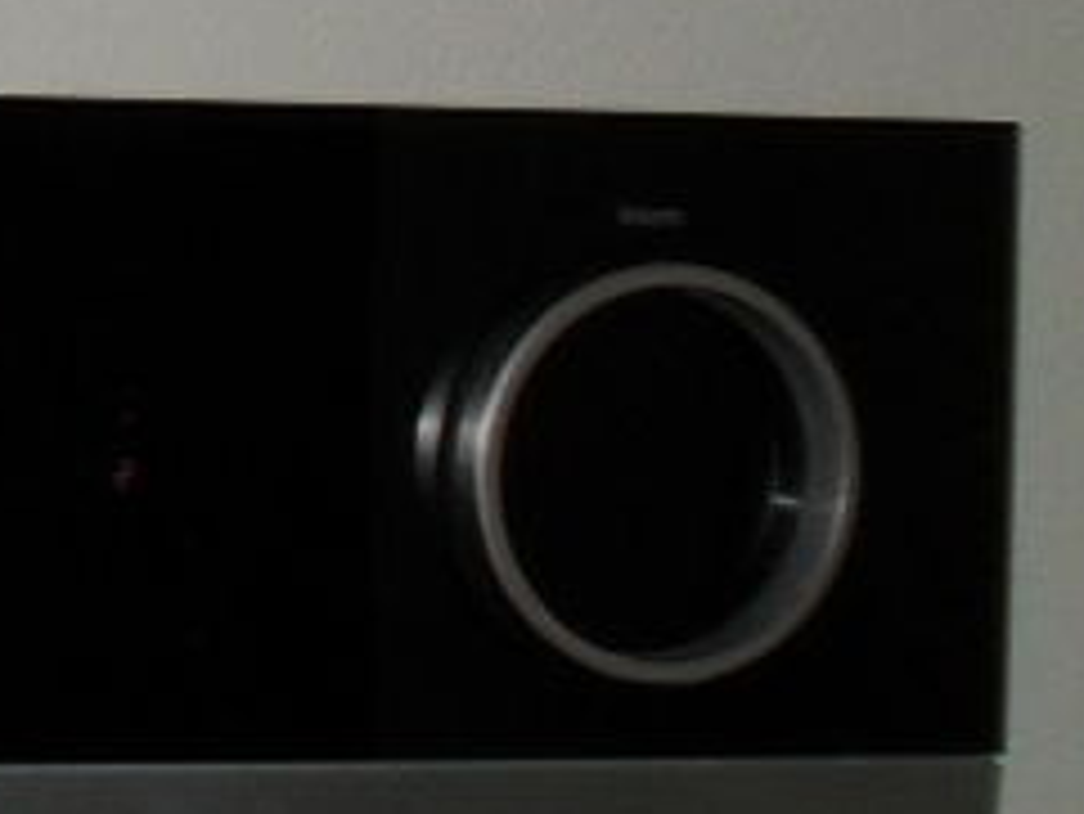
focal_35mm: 145
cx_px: -913
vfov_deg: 10.1
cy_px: -31
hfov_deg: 12.4
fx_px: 4543
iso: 200
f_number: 3.2
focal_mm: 6.3
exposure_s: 1/45
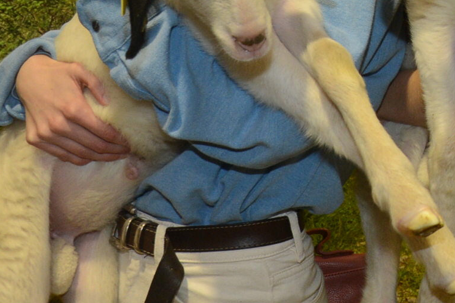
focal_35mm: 97
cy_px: -91
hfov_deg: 19.3
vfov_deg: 13.6
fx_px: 1225
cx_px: 610
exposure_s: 1/160
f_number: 5.6
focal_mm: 30
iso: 2000
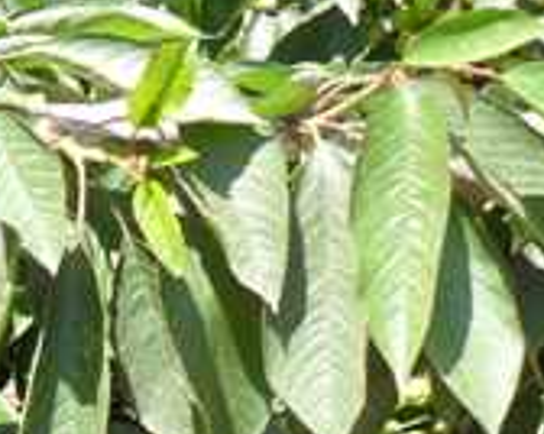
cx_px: -227
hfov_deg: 15.8
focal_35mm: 114
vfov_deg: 13.1
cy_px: 534
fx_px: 1833
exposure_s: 1/350
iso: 100
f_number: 2.8
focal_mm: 6.2
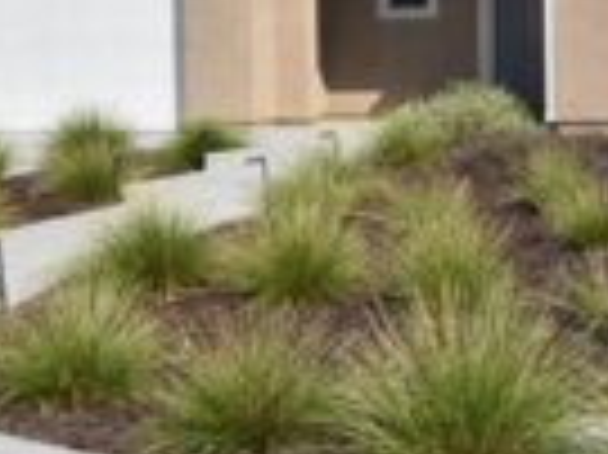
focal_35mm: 73
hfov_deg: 26.2
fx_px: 1289
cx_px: 448
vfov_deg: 19.8
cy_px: 90
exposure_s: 1/500
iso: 200
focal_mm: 17
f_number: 11
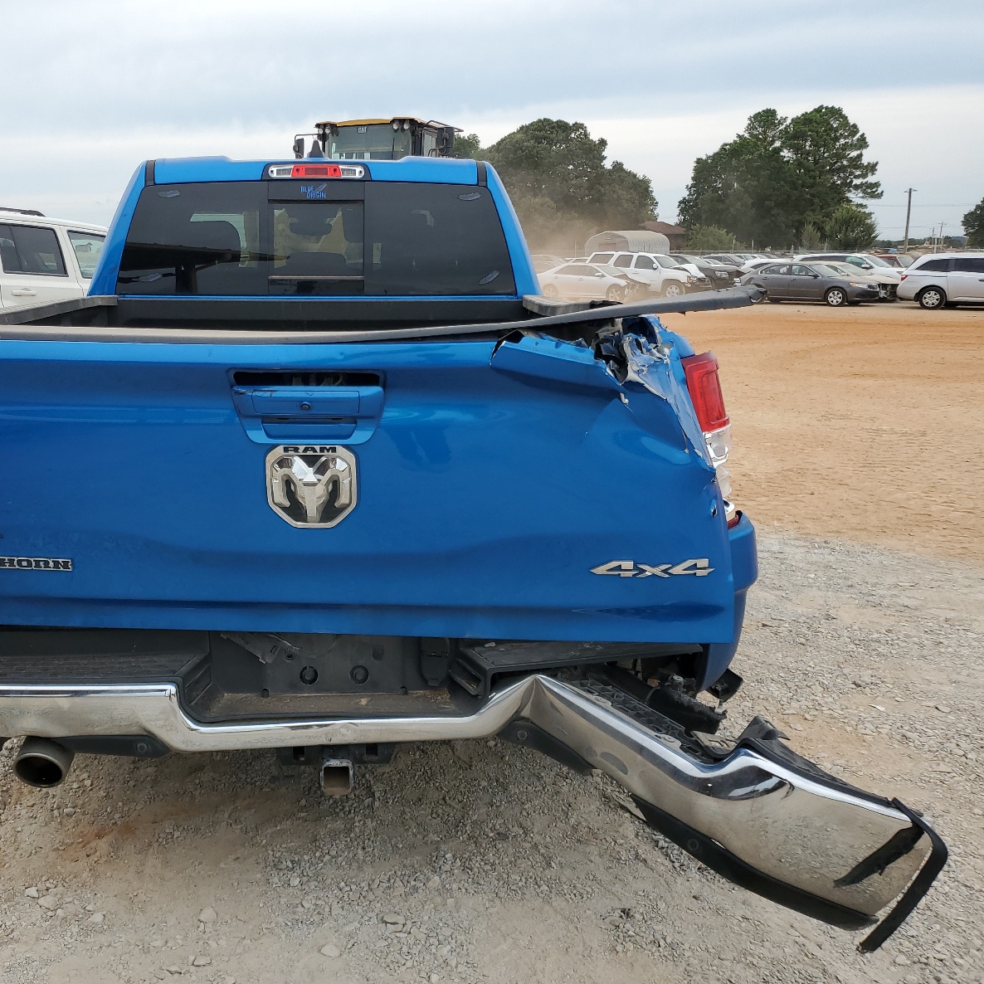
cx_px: 334
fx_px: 997
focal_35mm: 31
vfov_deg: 52.5
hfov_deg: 51.6
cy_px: 496
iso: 50
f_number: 1.5
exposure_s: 1/1250
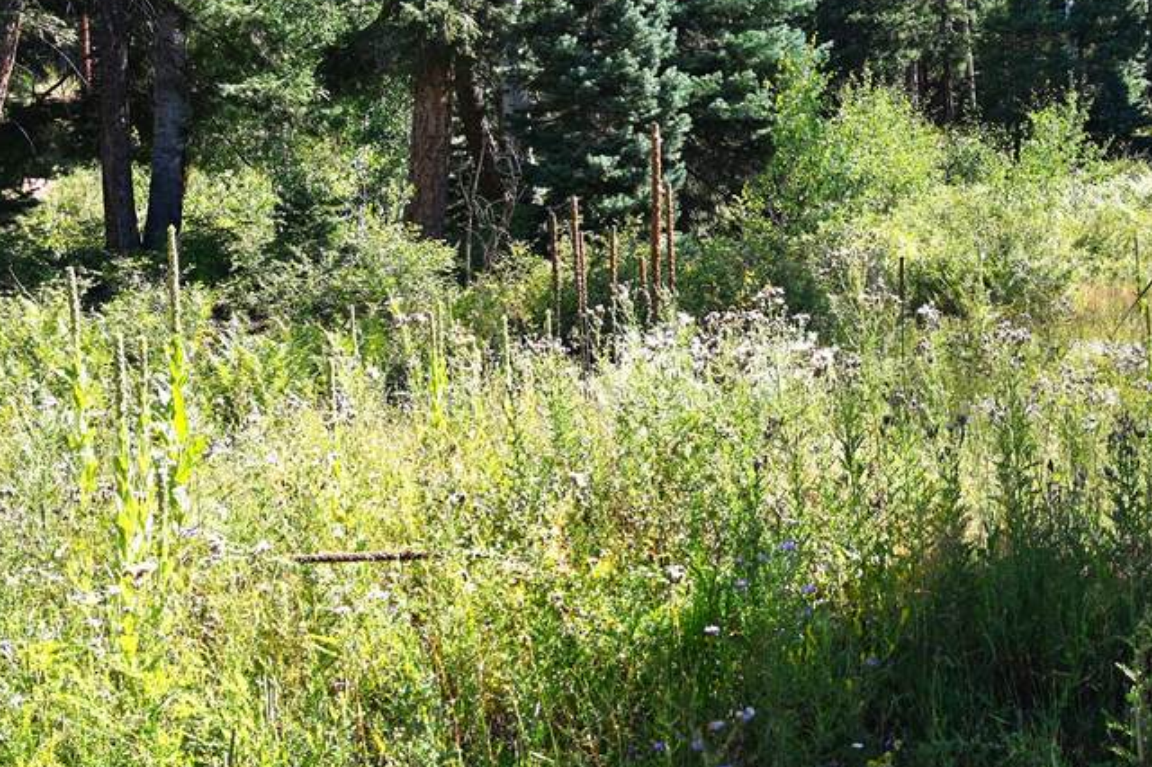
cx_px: 1003
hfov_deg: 38.7
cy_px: 280
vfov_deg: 27.9
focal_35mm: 48
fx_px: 1535
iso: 100
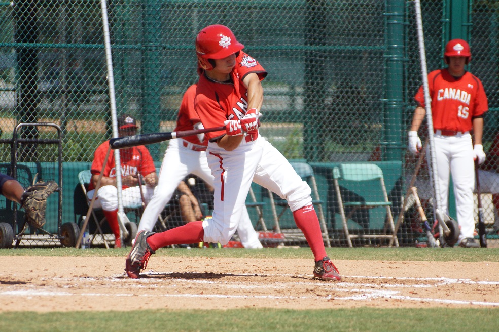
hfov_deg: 6.9
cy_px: 166
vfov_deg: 4.6
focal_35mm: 300
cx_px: 250
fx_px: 4158
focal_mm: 200
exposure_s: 1/4000
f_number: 5
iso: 1250
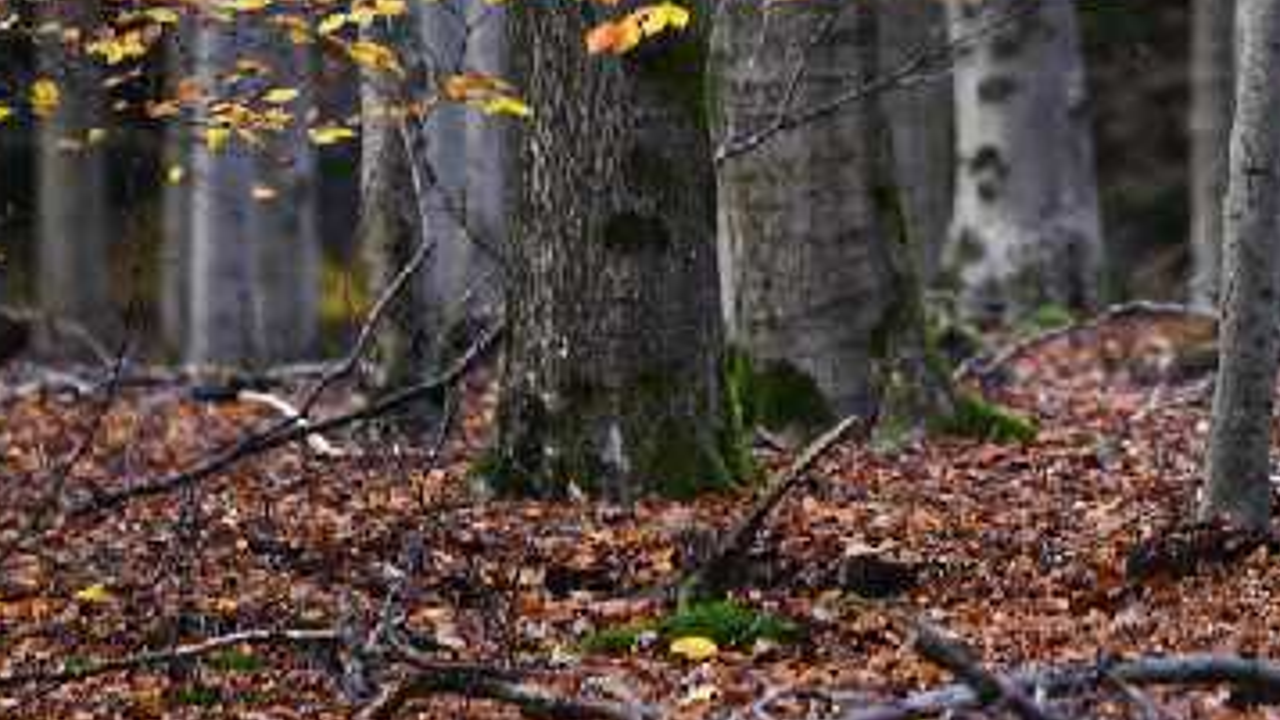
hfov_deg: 6.8
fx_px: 10829
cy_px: -430
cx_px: 762
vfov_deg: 3.8
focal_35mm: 319
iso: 400
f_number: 2.8
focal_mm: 160
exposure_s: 1/20
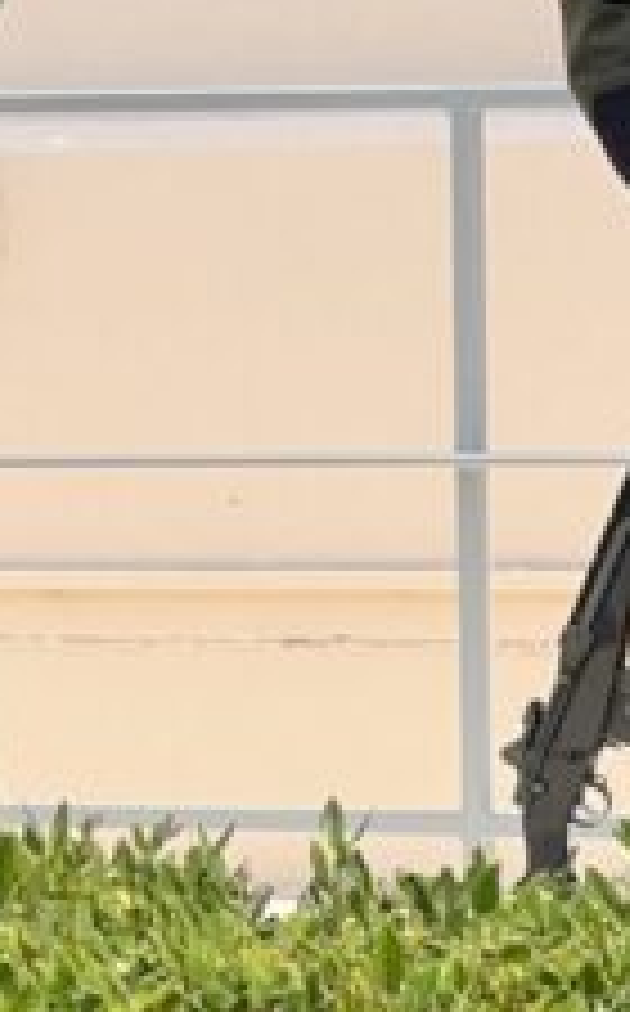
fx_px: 9618
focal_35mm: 349
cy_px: 193
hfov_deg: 3.7
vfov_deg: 6.0
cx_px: -801
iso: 32
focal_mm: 9
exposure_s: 1/723
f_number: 2.8
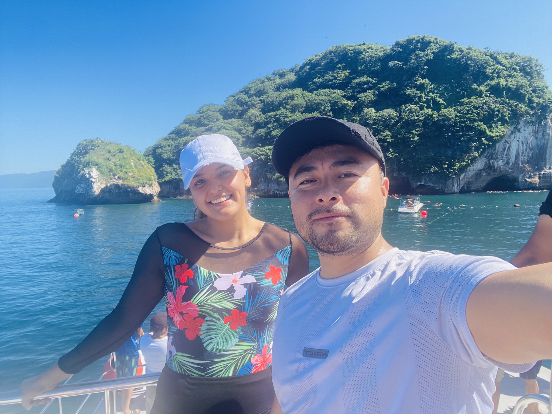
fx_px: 367
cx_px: 276
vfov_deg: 58.9
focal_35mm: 23
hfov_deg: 73.9
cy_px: 207
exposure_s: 1/454
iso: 25
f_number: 2.2
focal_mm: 2.71
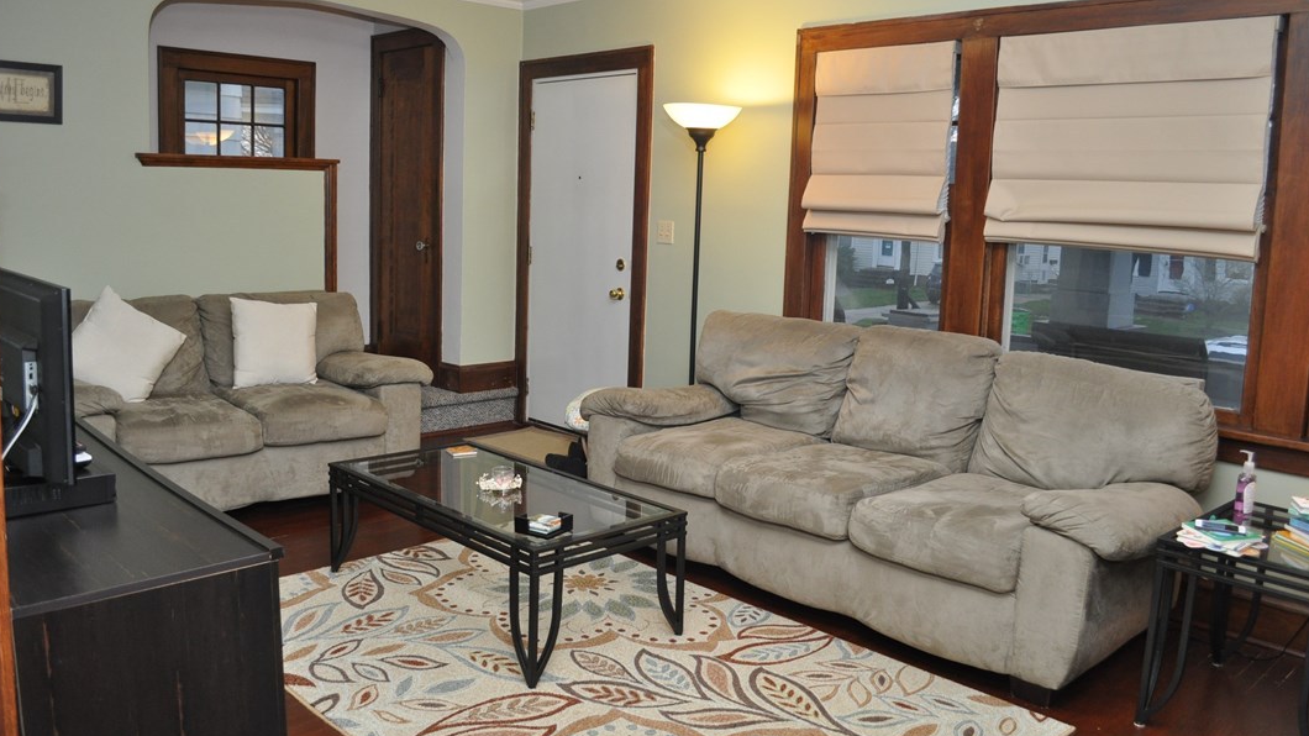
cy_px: 326
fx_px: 1006
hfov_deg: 66.1
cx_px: 654
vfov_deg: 40.1
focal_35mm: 29
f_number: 4
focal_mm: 18
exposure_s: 1/60
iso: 800
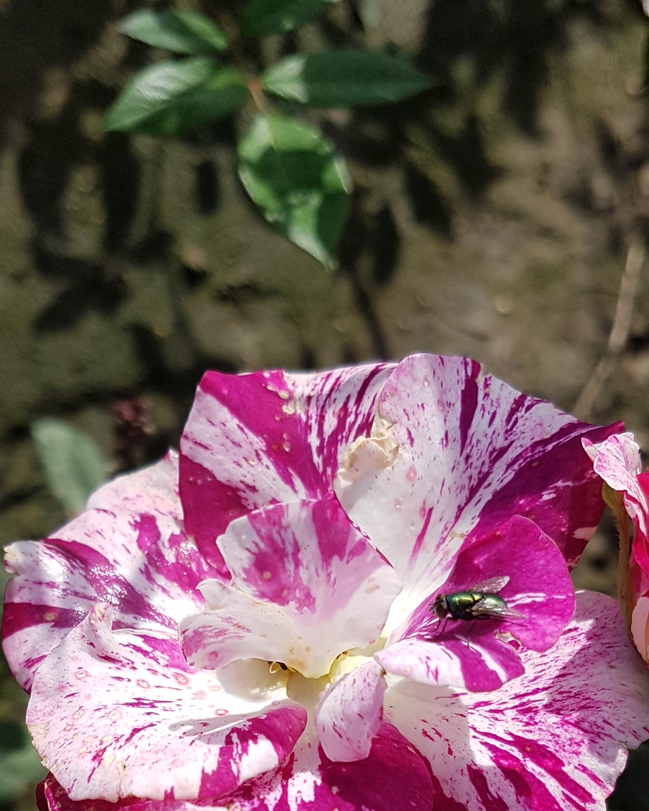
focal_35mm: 54
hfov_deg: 28.1
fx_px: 1297
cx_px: 333
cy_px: 754
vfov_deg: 32.7
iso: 50
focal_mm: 4.2
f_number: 1.7
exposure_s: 1/2912
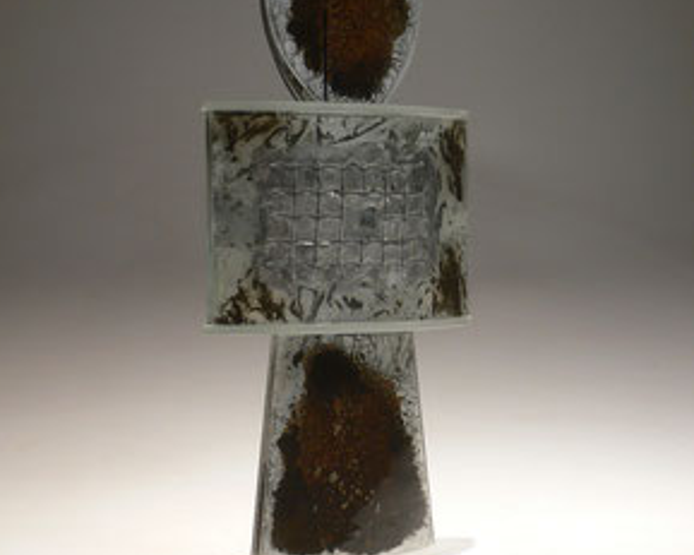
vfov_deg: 22.1
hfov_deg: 27.5
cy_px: 240
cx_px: 341
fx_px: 1417
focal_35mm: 69
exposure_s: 1/80
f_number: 3.4
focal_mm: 8.5
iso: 100
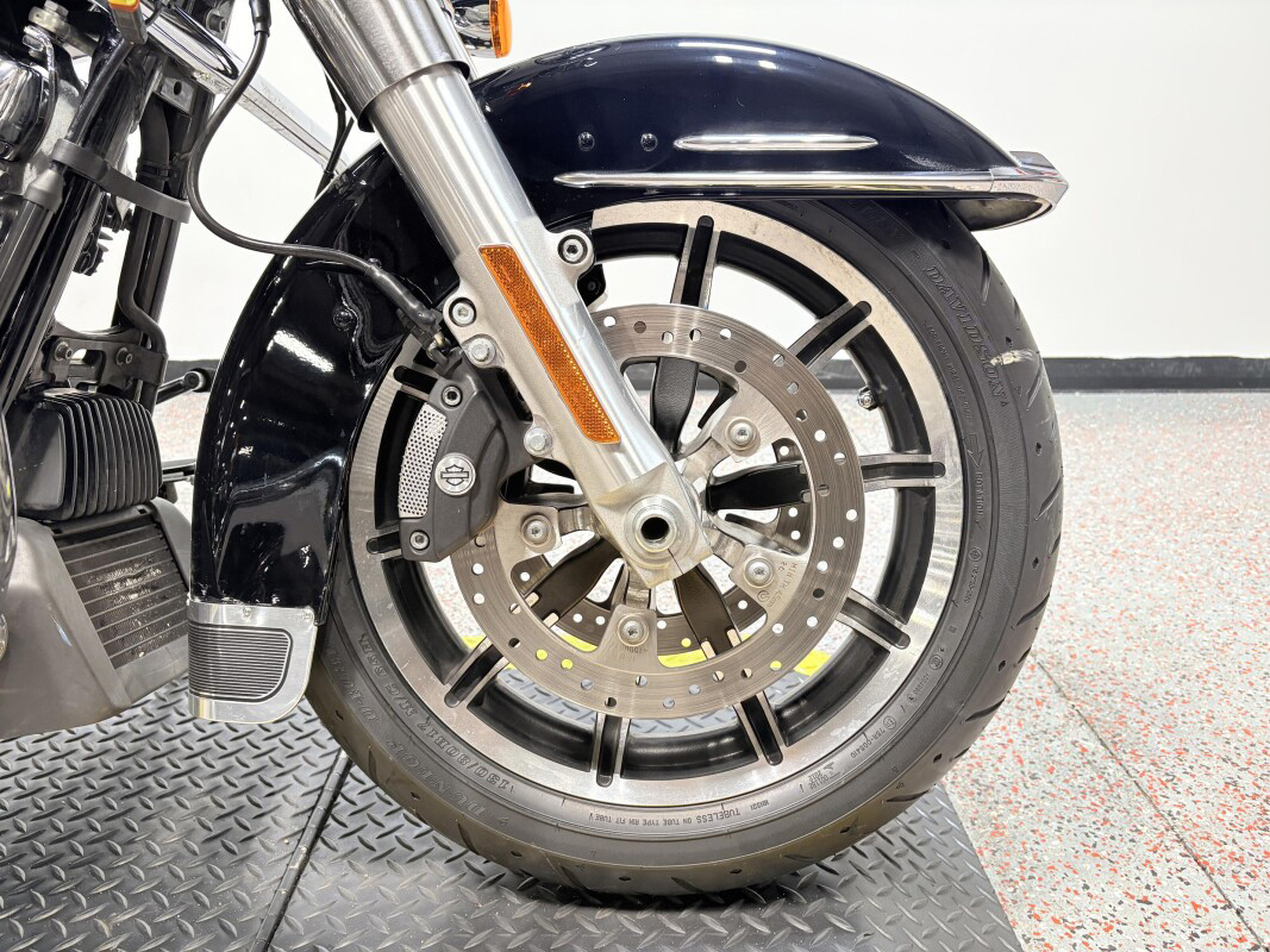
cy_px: 476
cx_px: 635
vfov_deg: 53.1
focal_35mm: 26
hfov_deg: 67.3
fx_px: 954
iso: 125
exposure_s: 1/120
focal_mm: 5.96
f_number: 1.6
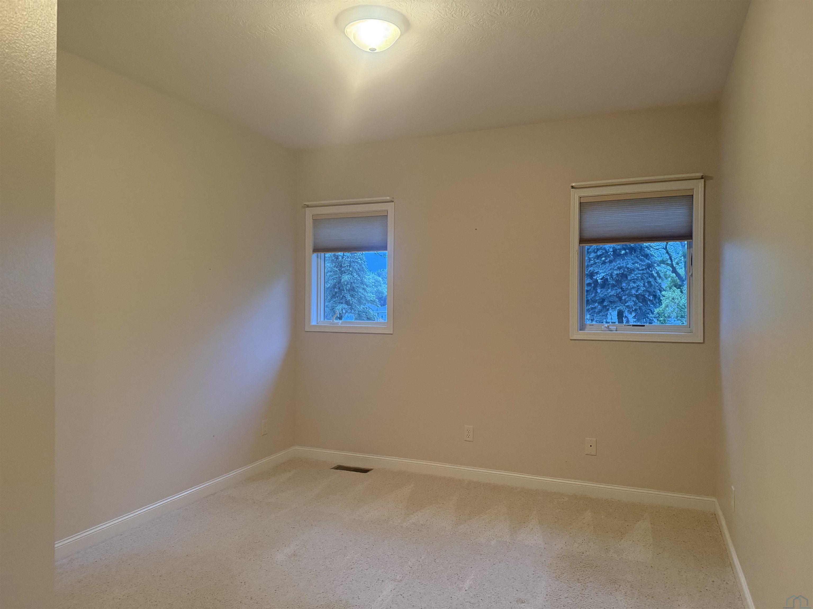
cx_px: 406
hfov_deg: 71.6
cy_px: 304
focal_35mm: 24
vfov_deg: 56.8
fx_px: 564
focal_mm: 6.76
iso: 800
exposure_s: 1/60
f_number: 1.78
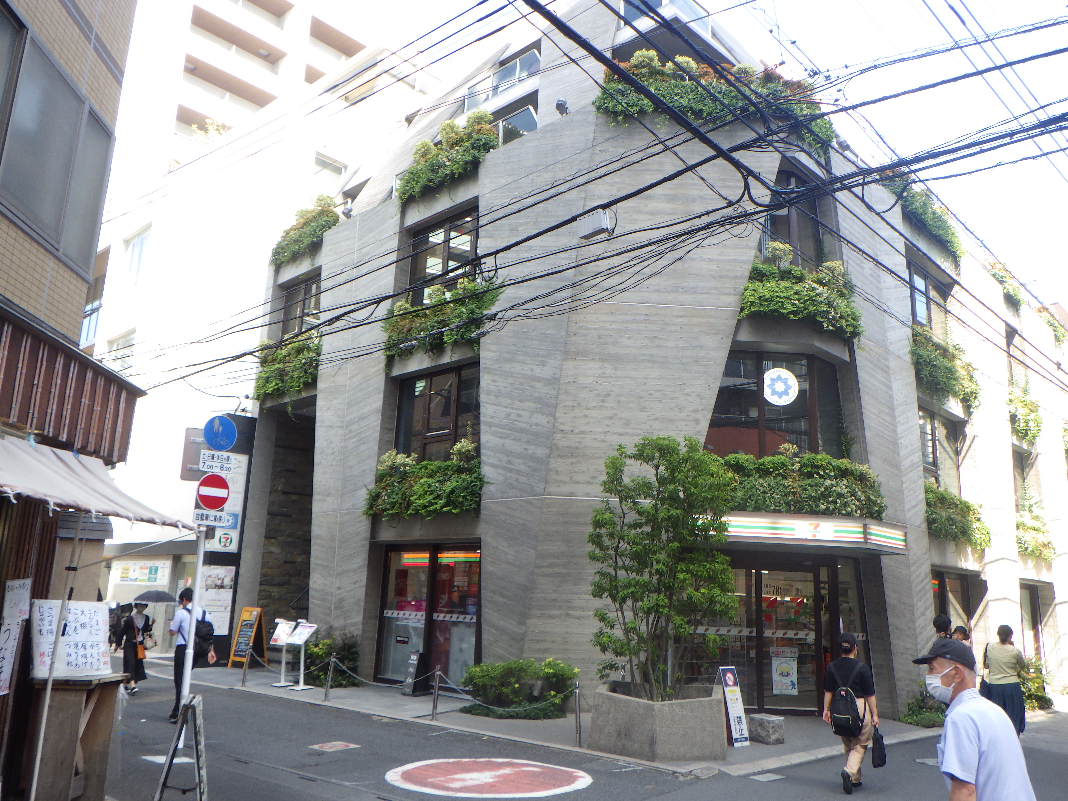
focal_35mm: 28
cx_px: 534
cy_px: 400
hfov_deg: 63.4
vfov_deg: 49.7
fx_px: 864
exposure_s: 1/160
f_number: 3.5
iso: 125
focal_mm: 5
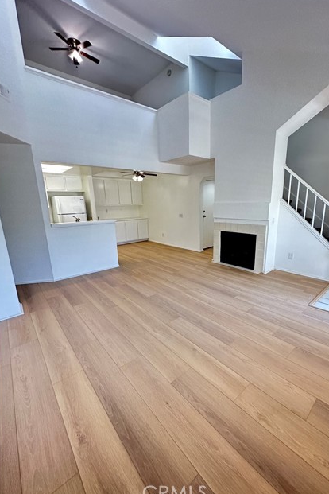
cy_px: 250
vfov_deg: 100.4
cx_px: 182
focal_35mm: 15
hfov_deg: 77.1
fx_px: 206
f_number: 2.2
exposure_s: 1/60
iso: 250
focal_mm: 2.22
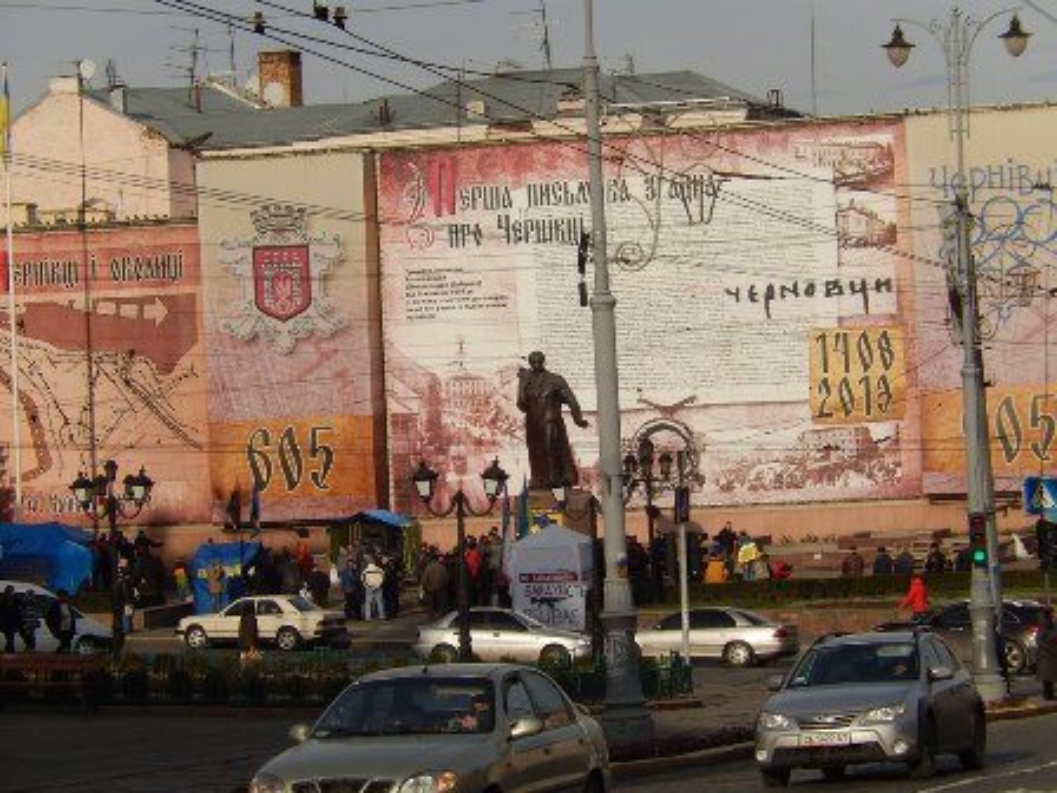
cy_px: 396
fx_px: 4489
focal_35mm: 147
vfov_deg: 10.1
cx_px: 528
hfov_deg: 13.4
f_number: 5.6
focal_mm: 26.4
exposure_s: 1/800
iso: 125
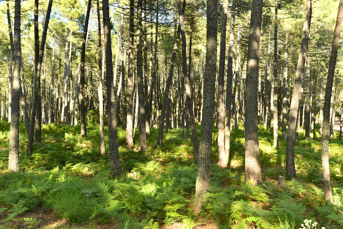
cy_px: 114
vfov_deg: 37.9
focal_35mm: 35
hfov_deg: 54.4
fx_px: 333
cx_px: 172
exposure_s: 1/40
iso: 320
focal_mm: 35
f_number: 8
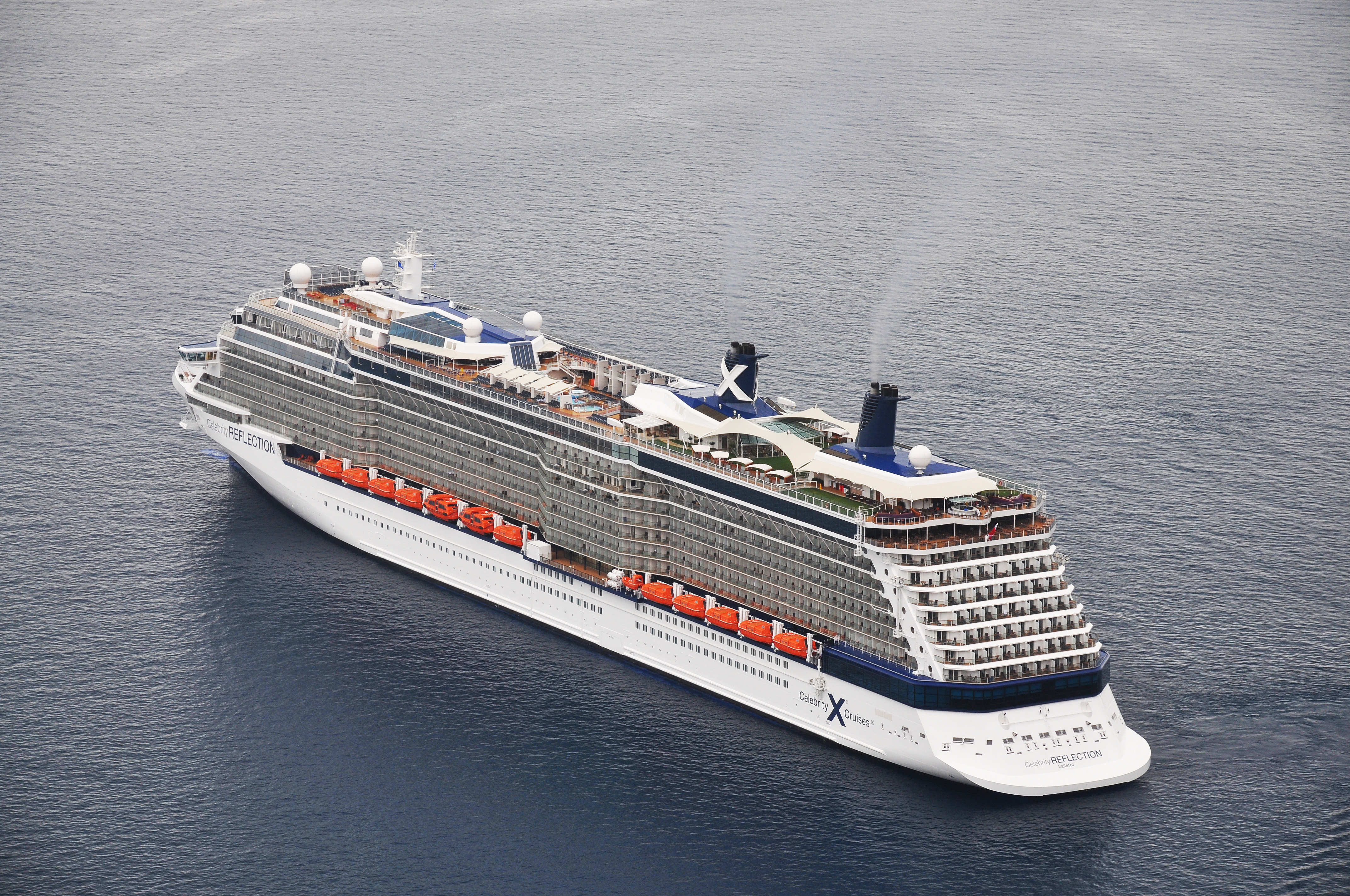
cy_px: 448
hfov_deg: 14.9
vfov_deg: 9.9
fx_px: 5169
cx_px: 675
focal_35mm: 138
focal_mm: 92
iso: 200
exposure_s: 1/160
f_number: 8
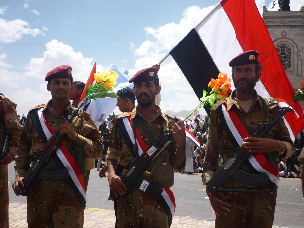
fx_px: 290
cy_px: 114
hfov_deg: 55.4
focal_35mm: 33
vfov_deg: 42.9
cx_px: 152
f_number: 8
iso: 80
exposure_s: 1/200
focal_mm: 5.5
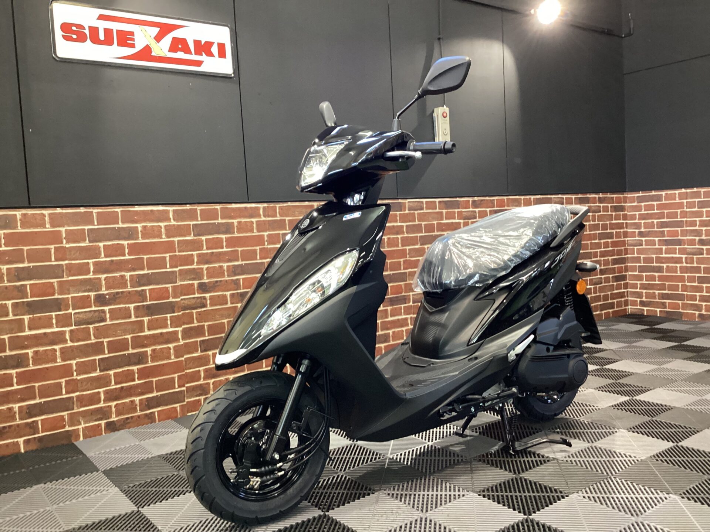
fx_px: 636
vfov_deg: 45.4
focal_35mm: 31
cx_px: 355
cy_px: 266
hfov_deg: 58.4
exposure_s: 1/40
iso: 320
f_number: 2.4
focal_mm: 3.3
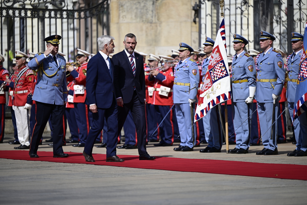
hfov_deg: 11.7
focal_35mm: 175
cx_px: 154
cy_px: 102
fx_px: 1492
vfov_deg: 7.8
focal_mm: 175
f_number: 2.8
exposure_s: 1/4000
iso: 160
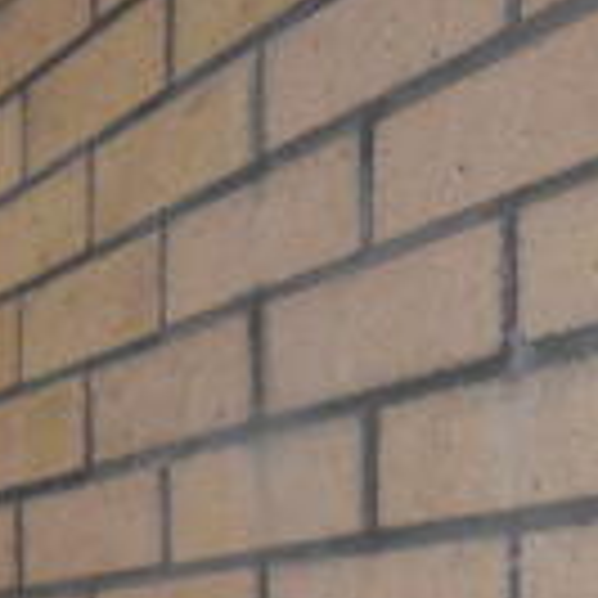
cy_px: 767
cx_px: -904
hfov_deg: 12.8
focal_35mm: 98
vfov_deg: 16.8
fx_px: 1915
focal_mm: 10
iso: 800
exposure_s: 1/125
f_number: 5.6
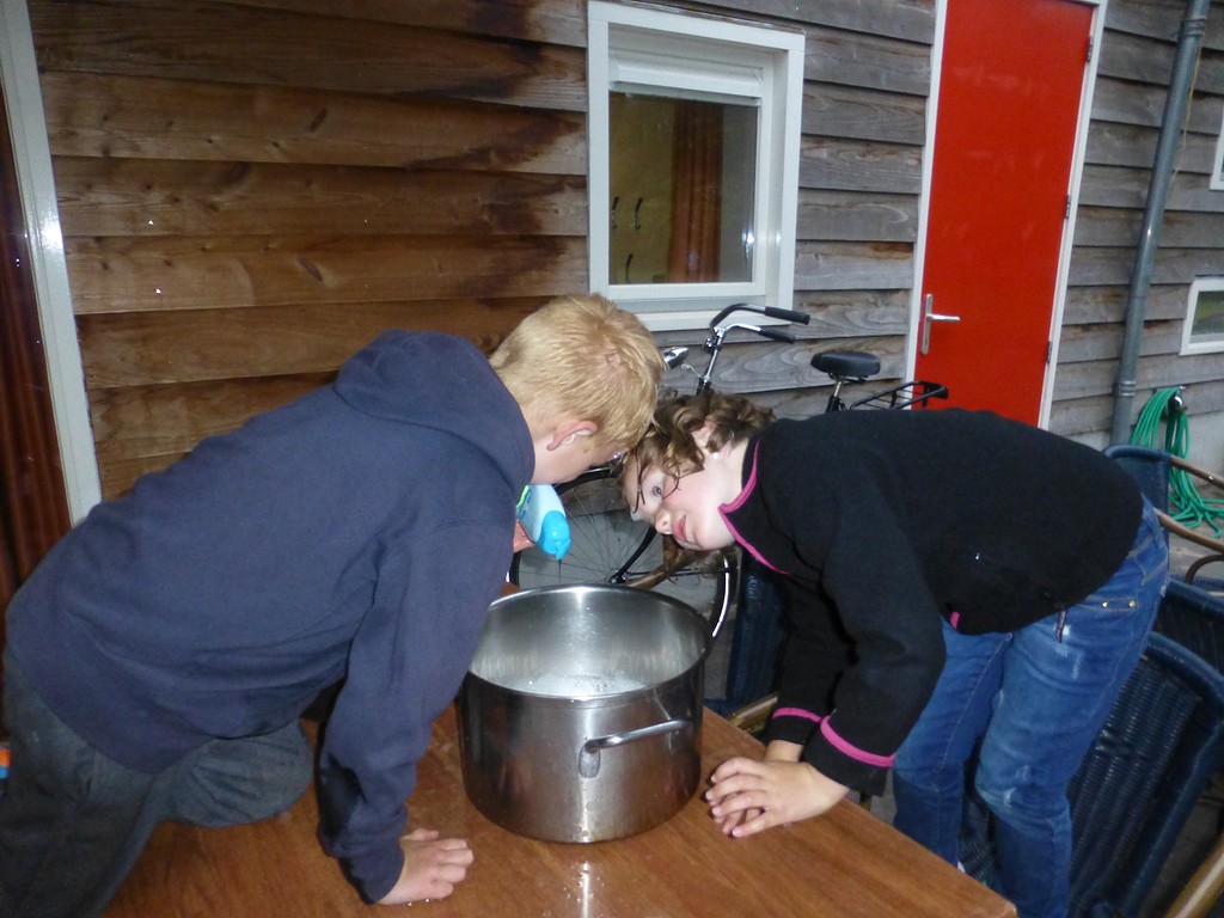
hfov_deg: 71.6
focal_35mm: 24
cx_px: 612
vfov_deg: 56.8
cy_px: 459
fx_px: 849
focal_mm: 4.3
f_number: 3.3
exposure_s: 1/250
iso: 800
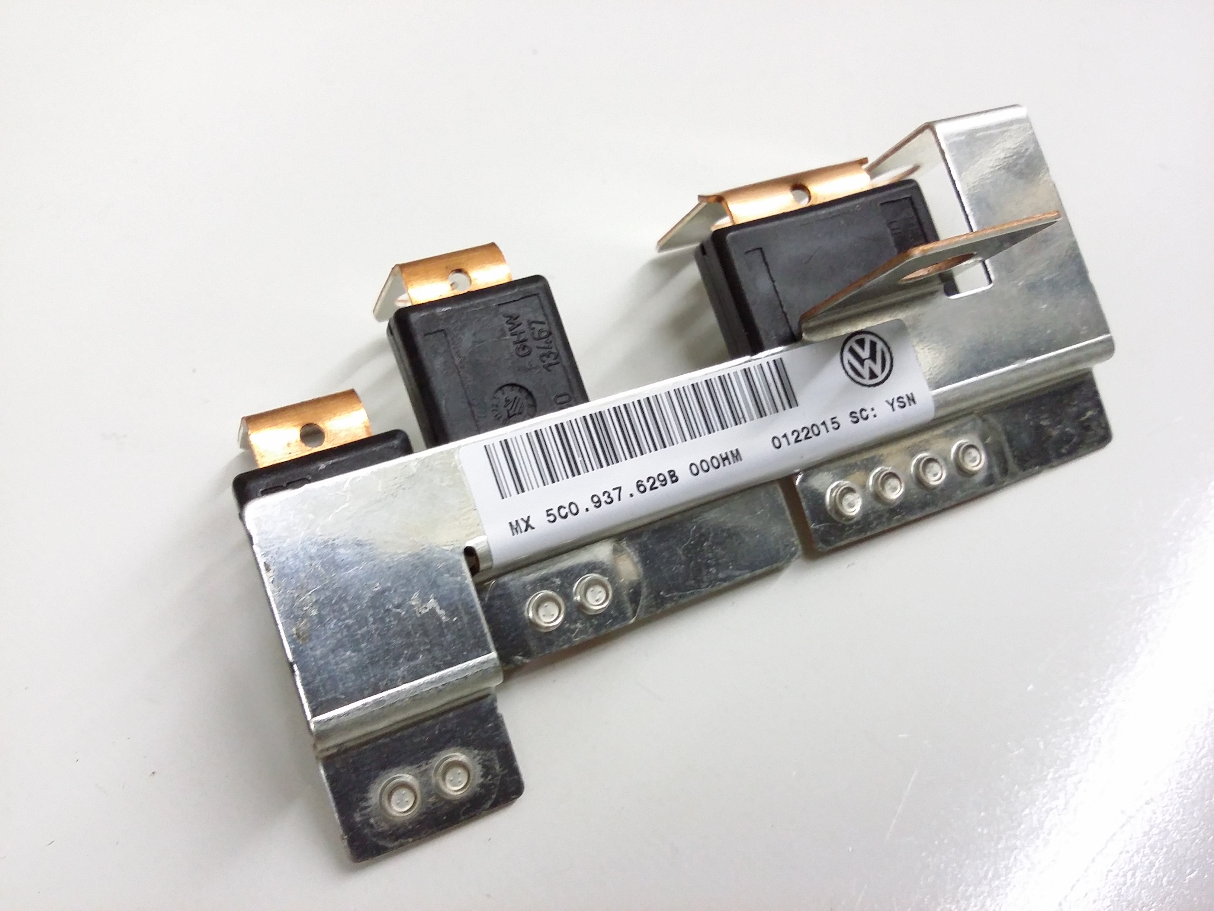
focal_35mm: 32
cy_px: 456
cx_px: 607
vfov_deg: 44.2
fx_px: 1122
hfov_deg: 56.8
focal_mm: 3.4
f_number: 2.4
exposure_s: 1/15
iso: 200
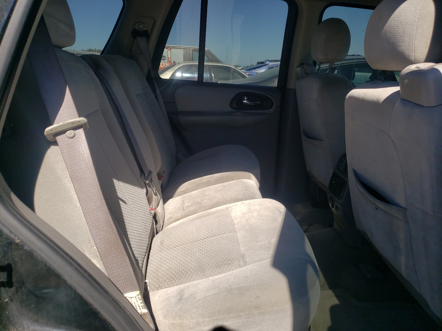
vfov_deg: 53.1
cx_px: 221
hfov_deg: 67.3
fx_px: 332
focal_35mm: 26
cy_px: 166
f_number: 1.5
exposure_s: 1/2500
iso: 50
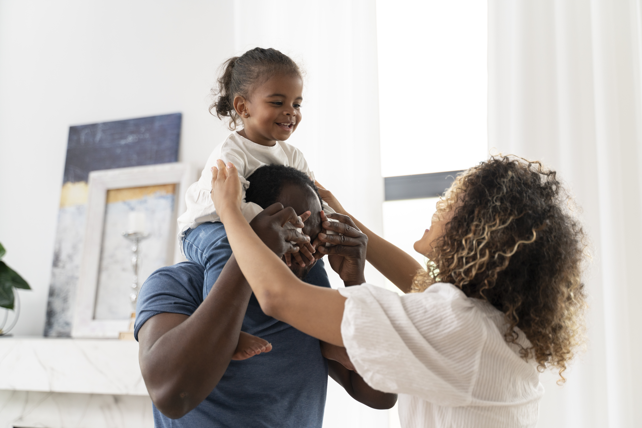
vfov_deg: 27.5
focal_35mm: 49
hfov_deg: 40.3
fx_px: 874
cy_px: 214
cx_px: 321
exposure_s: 1/200
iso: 500
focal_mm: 49
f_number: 2.8
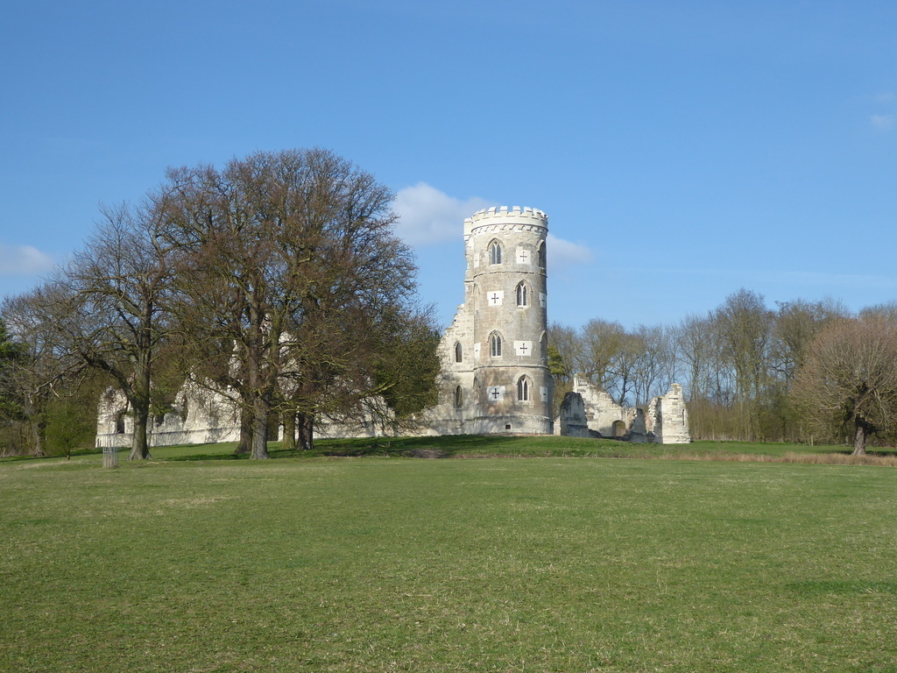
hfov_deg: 36.2
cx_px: 448
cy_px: 336
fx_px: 1373
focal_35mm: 53
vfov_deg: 27.5
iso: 80
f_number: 4.1
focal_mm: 9
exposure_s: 1/640
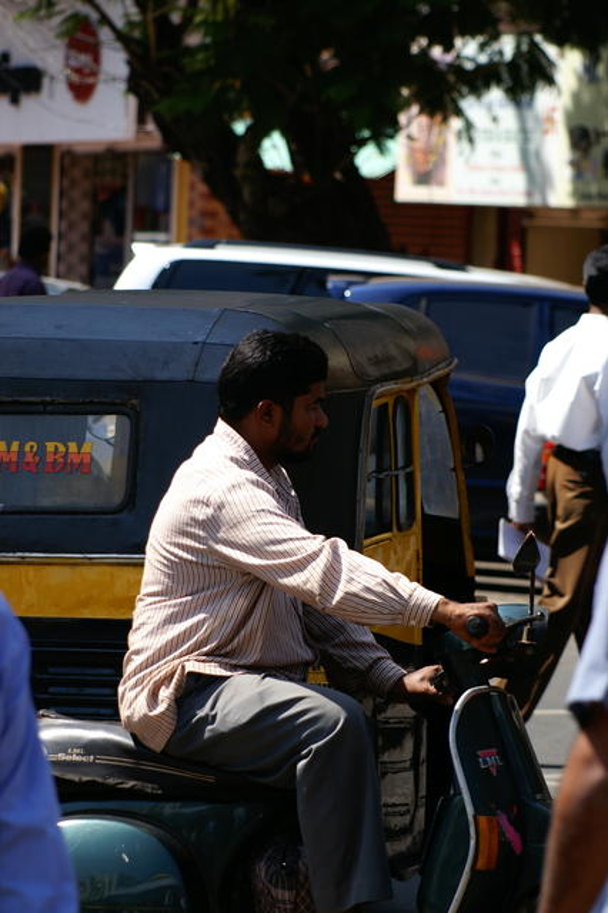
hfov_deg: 6.5
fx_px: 5325
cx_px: 304
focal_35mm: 210
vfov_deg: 9.8
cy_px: 456
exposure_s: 1/800
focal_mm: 140
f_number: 5.6
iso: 200
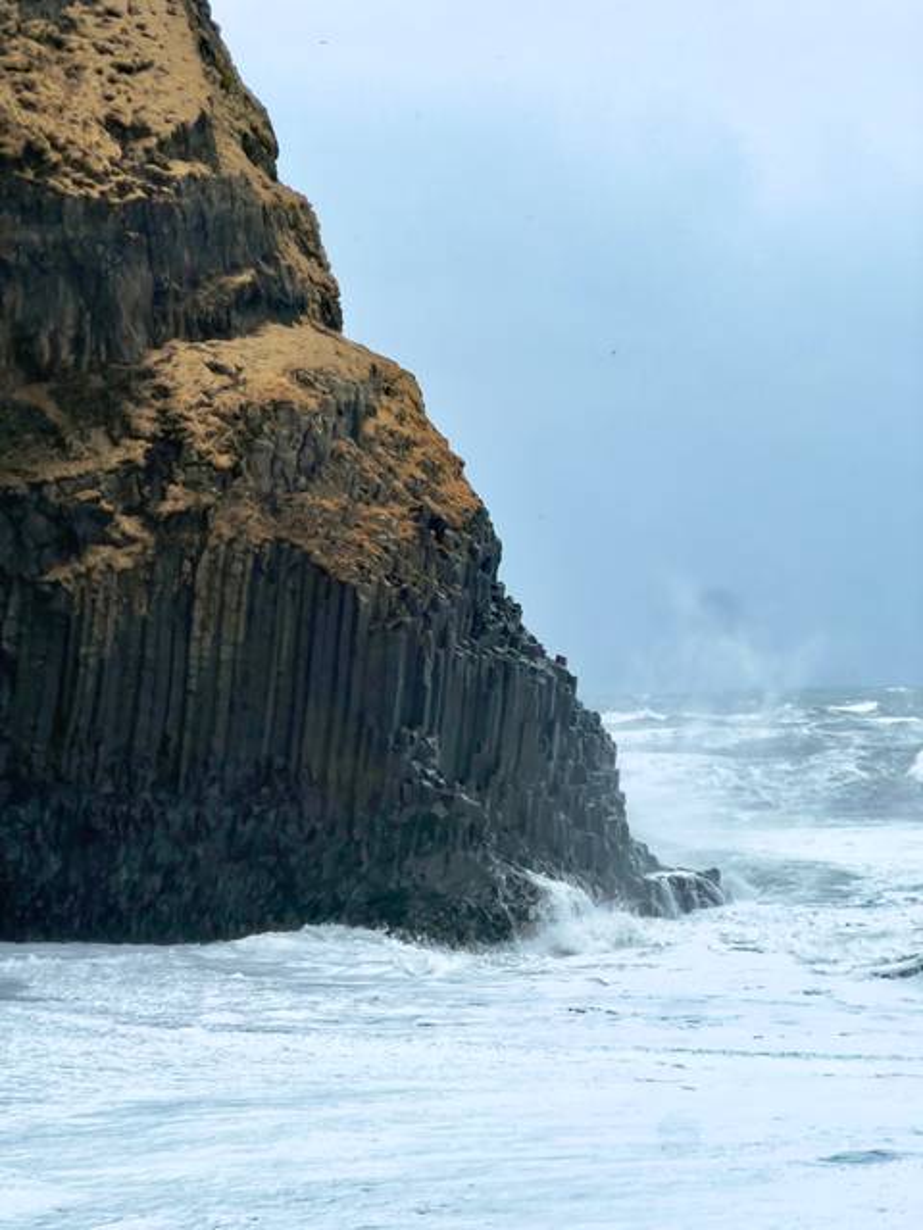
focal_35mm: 77
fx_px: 2738
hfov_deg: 19.1
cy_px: 615
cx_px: 462
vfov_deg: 25.3
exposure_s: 1/99
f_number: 2.8
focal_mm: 9
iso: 32
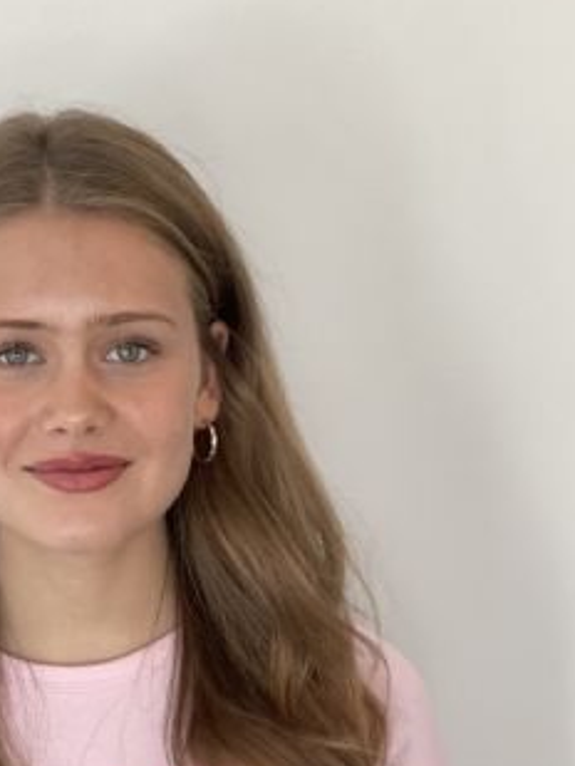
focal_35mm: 101
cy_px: 590
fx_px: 2235
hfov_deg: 14.5
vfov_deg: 19.3
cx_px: 69
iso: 125
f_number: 2
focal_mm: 6
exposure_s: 1/122
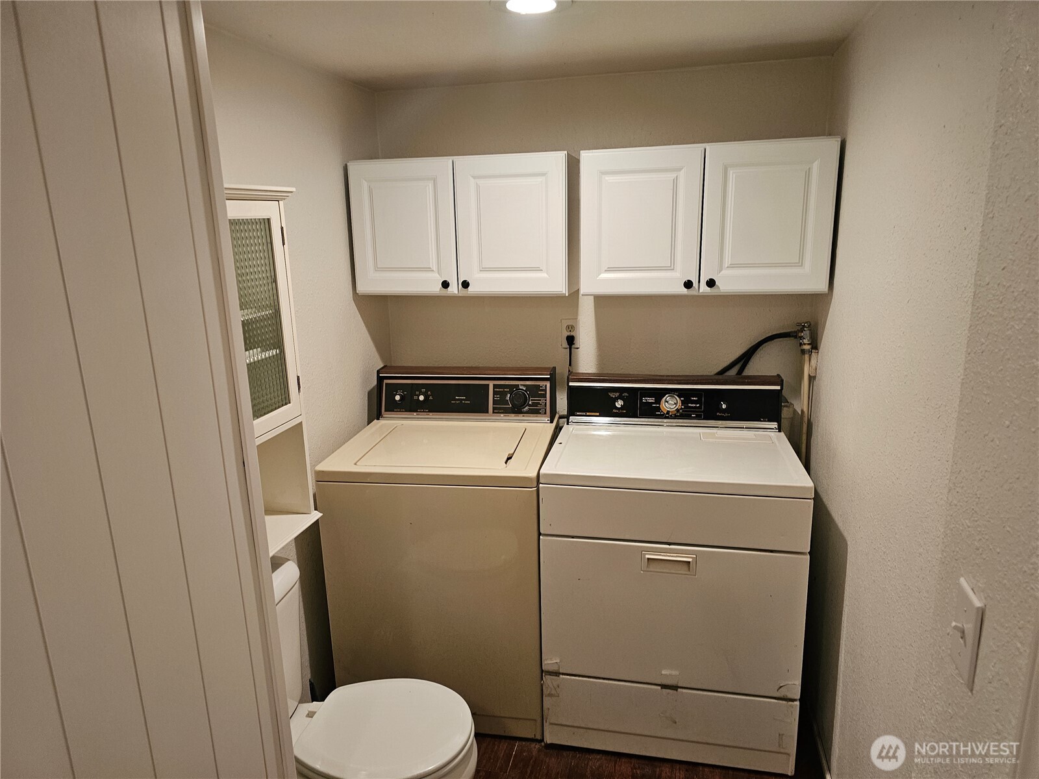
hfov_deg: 73.9
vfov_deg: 58.9
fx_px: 690
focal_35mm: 23
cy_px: 390
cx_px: 520
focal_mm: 6.3
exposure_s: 1/120
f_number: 1.7
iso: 320
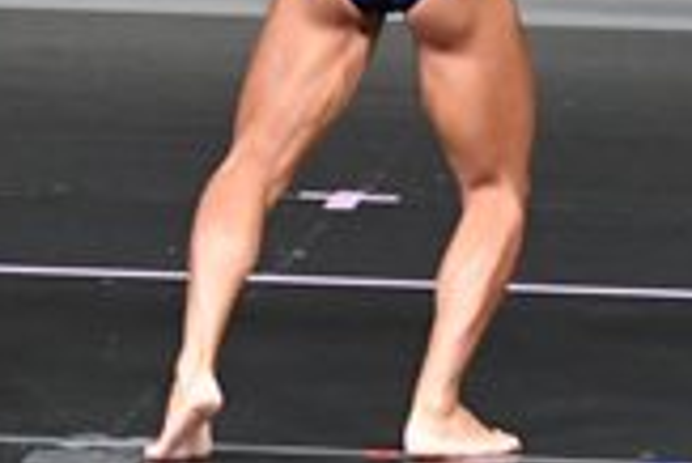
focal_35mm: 960
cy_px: -259
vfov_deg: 1.4
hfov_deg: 2.1
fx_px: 18469
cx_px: 36
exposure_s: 1/400
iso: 5000
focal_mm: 135
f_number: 5.6
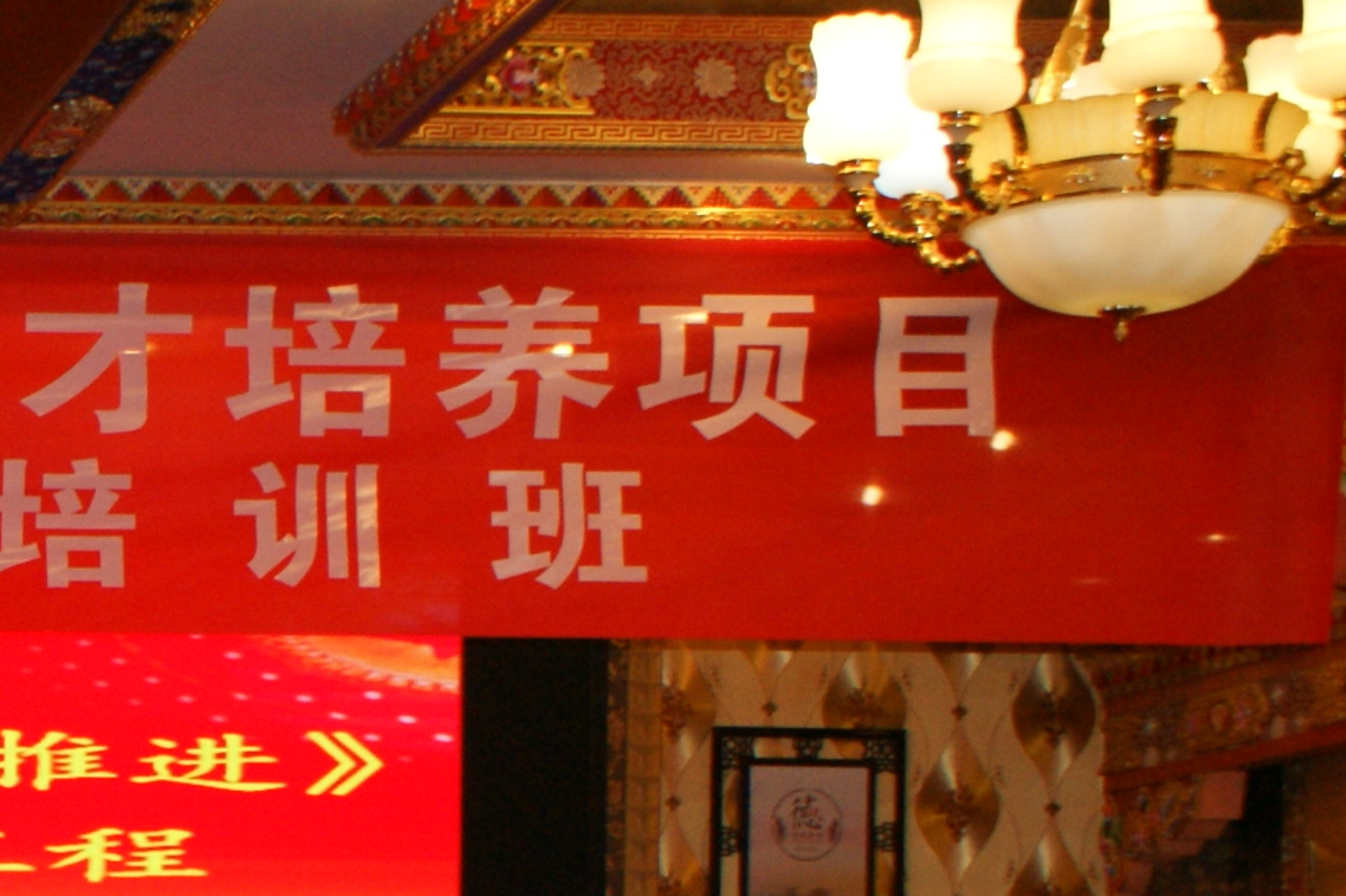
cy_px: 1463
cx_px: -824
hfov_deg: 15.8
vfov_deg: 11.2
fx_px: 4335
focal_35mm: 116
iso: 400
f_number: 5.6
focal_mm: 22
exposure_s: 1/60
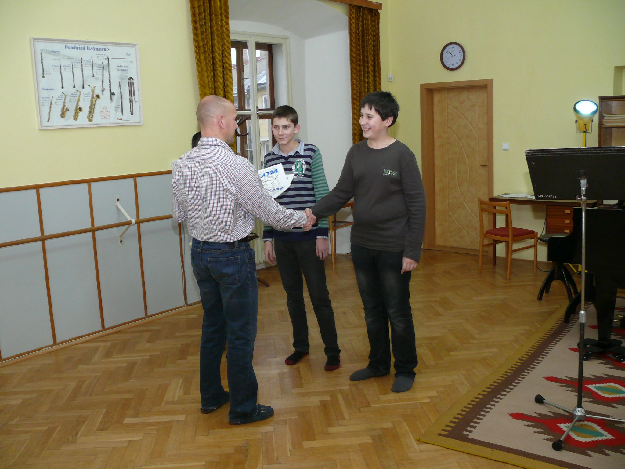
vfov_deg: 40.7
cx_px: 312
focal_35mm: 35
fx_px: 632
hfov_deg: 52.6
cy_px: 234
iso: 200
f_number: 2.8
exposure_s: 1/30
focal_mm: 7.4
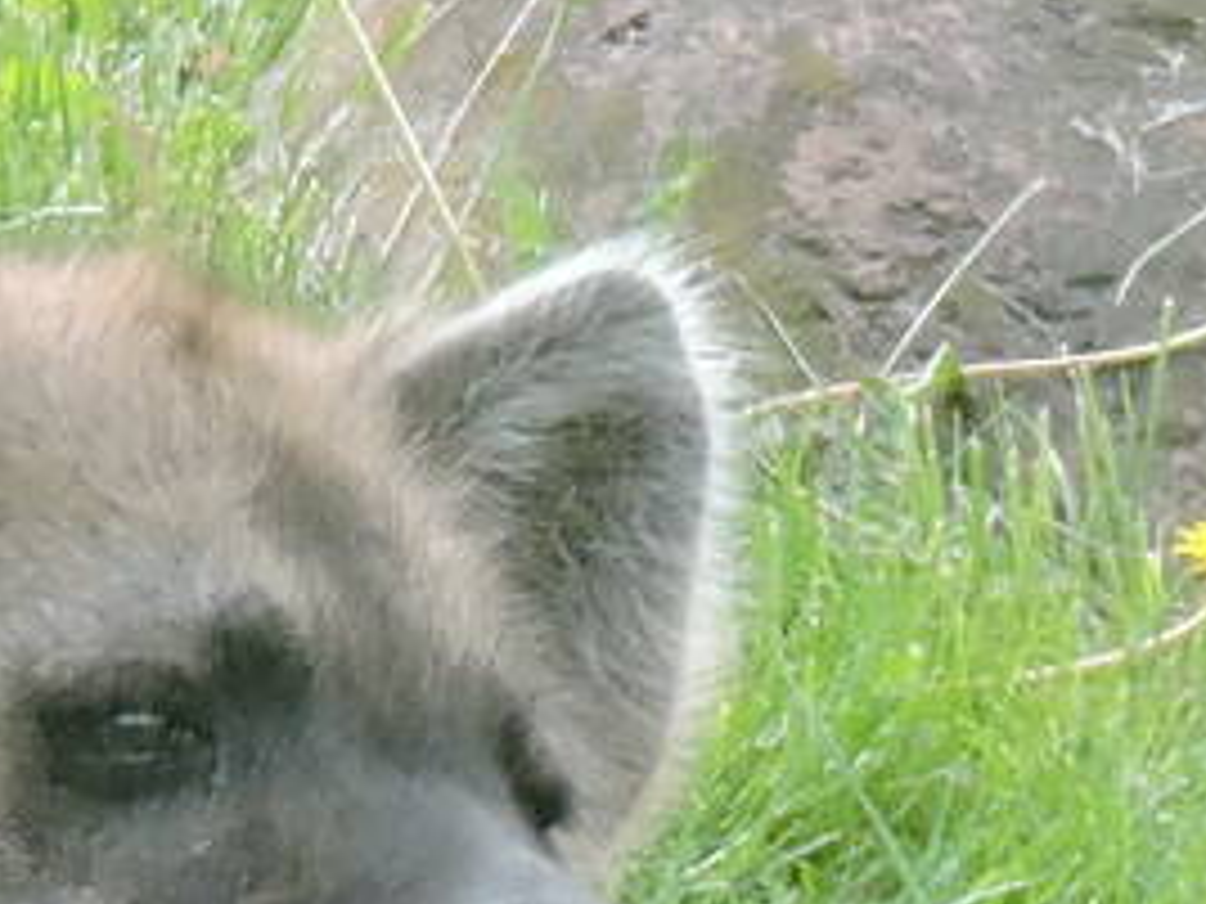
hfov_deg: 1.5
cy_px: 1277
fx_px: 46859
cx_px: 1724
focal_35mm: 1345
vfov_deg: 1.1
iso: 250
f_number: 4.6
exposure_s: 1/200
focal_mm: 40.1
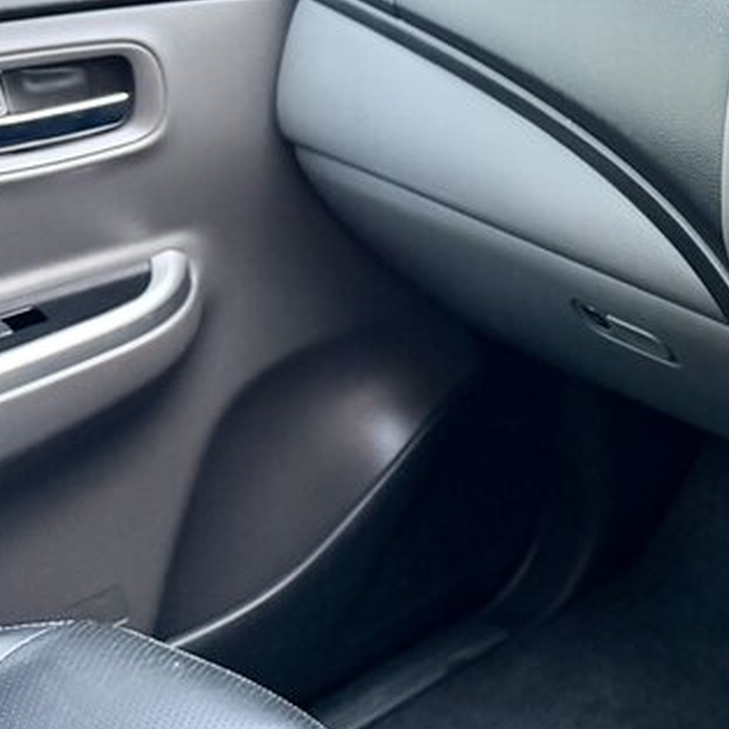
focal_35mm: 54
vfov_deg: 31.6
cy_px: 434
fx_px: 1287
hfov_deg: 28.0
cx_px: 857
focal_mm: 6.76
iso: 1000
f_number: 1.78
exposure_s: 1/38
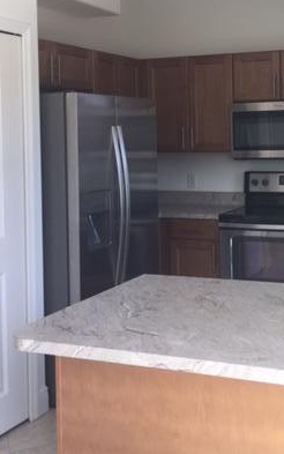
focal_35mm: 50
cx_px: 232
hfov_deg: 25.4
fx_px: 619
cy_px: 143
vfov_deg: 39.7
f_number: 2.2
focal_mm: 4.15
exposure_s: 1/60
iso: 32
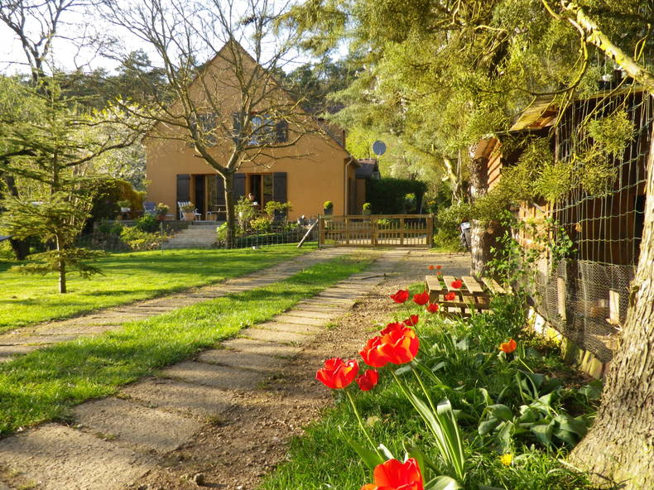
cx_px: 327
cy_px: 245
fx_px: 548
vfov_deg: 48.2
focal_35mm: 29
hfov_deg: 61.7
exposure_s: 1/125
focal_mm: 5.2
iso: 80
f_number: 3.7
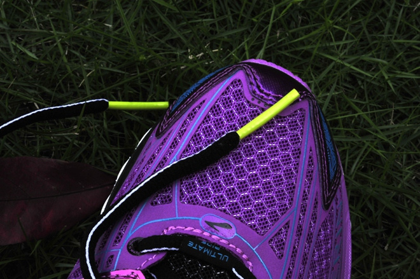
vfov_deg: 24.6
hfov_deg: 36.3
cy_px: 140
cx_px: 210
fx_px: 641
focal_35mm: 55
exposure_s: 1/15
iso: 640
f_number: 22
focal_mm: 55
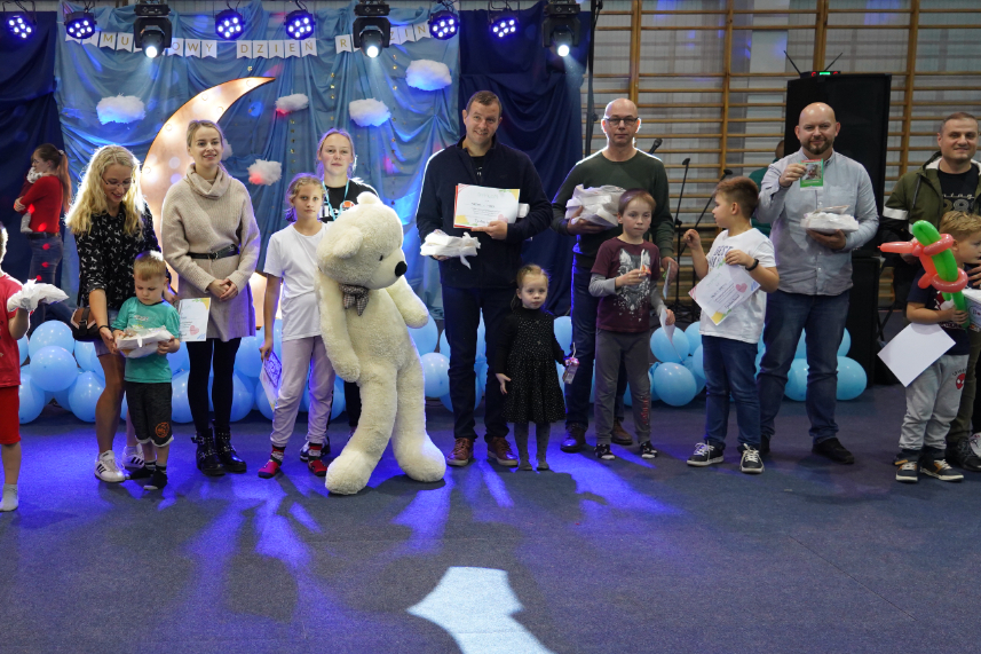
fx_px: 1199
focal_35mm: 44
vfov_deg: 30.5
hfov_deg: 43.7
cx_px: 303
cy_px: 366
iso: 2000
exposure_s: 1/160
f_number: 4
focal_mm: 29
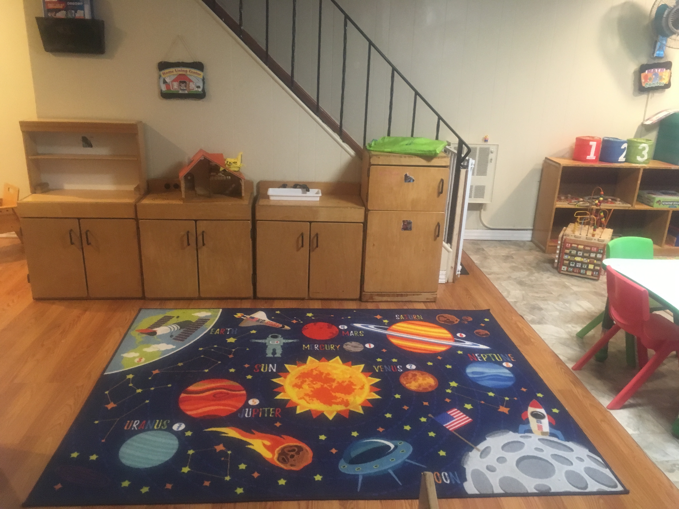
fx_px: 569
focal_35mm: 29
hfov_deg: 61.7
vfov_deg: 48.2
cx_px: 340
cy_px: 254
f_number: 2.2
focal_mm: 4.15
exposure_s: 1/24
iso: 200
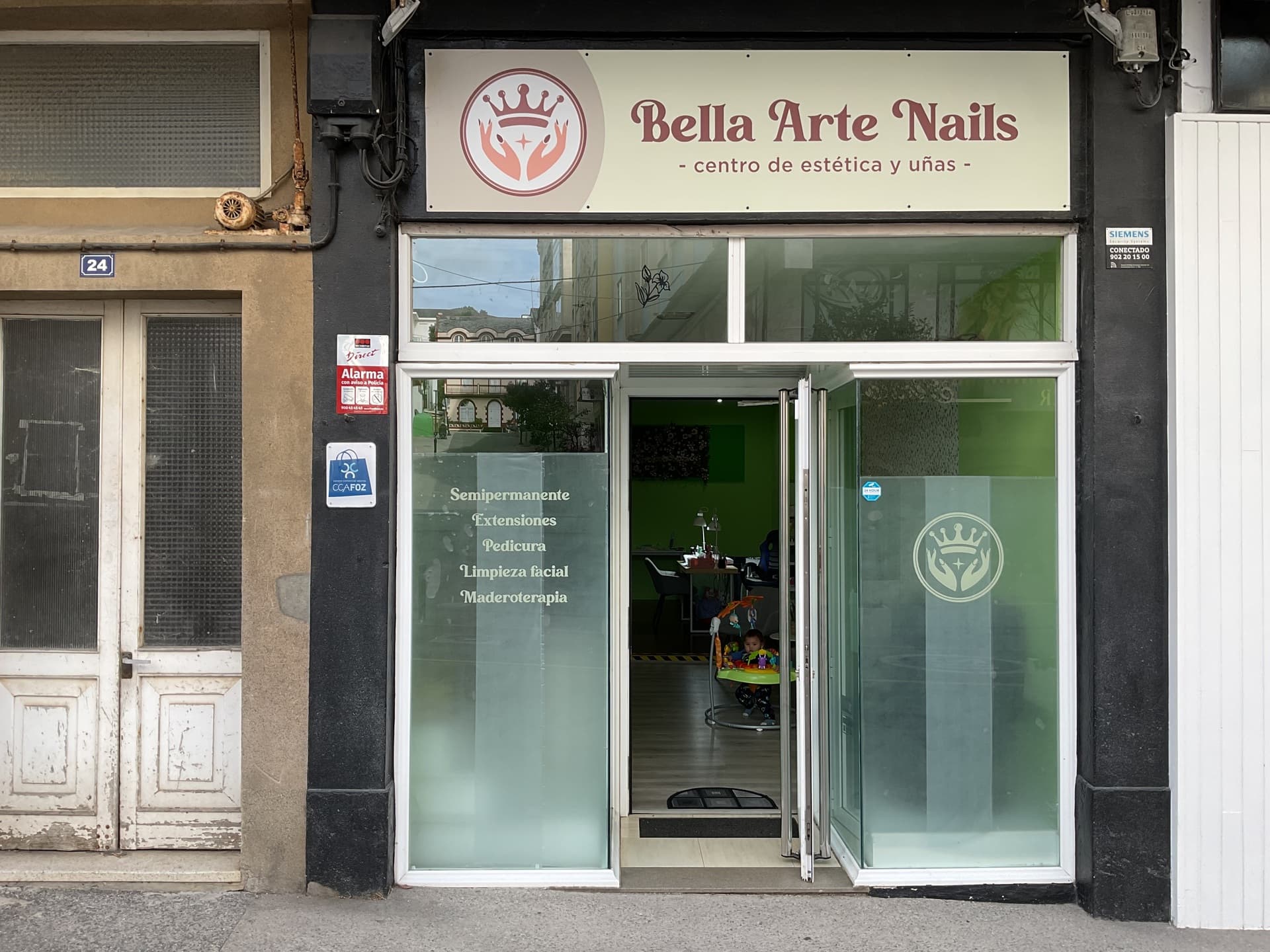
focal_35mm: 29
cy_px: 476
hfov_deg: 61.7
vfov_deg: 48.2
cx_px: 635
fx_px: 1064
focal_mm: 3
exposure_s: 1/188
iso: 16
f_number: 1.8
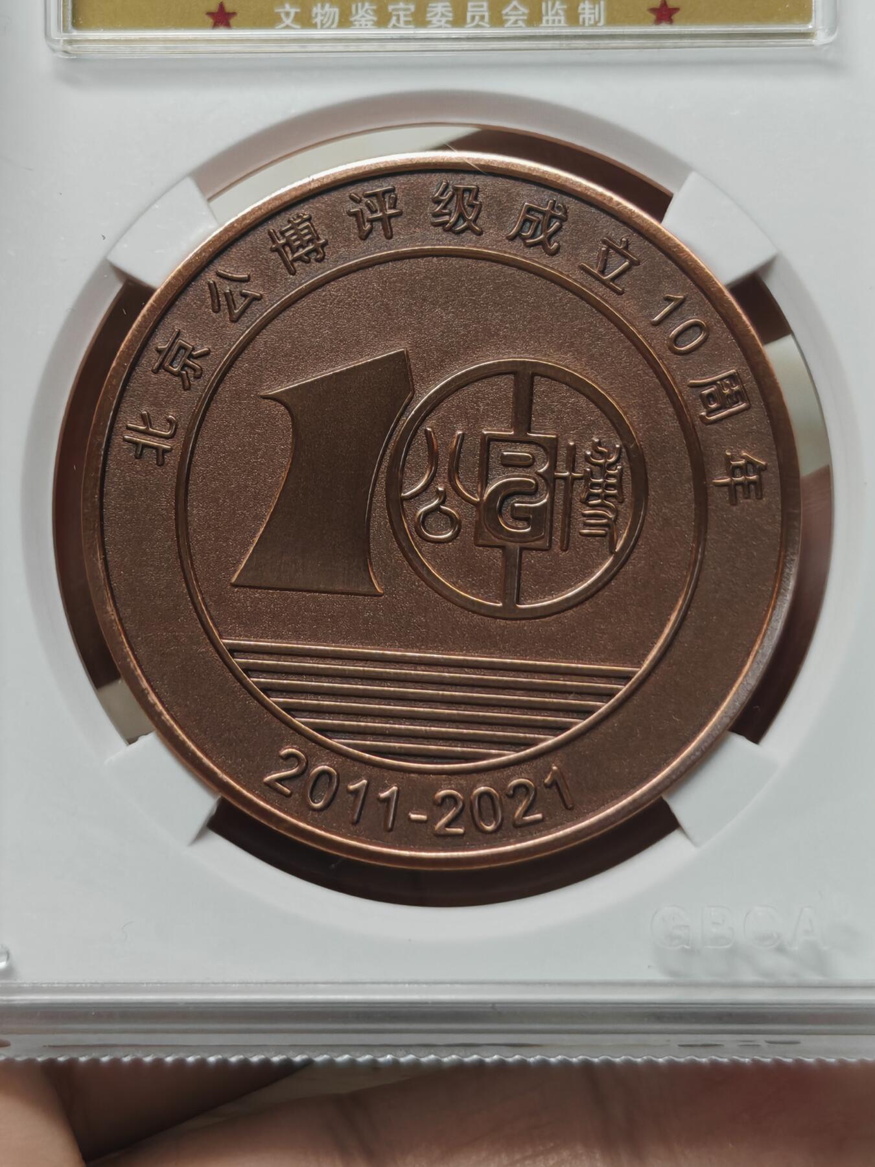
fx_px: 3202
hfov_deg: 15.6
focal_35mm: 95
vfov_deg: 20.7
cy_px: 584
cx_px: 438
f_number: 1.6
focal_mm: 7.62
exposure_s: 1/100
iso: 100
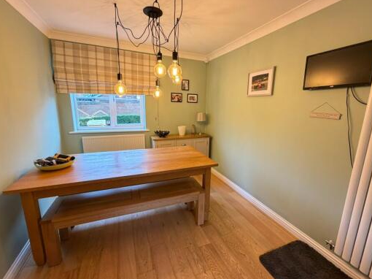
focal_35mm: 16
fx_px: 172
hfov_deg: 94.4
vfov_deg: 78.1
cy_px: 140
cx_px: 197
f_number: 2.2
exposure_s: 1/50
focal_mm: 2.22
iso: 320
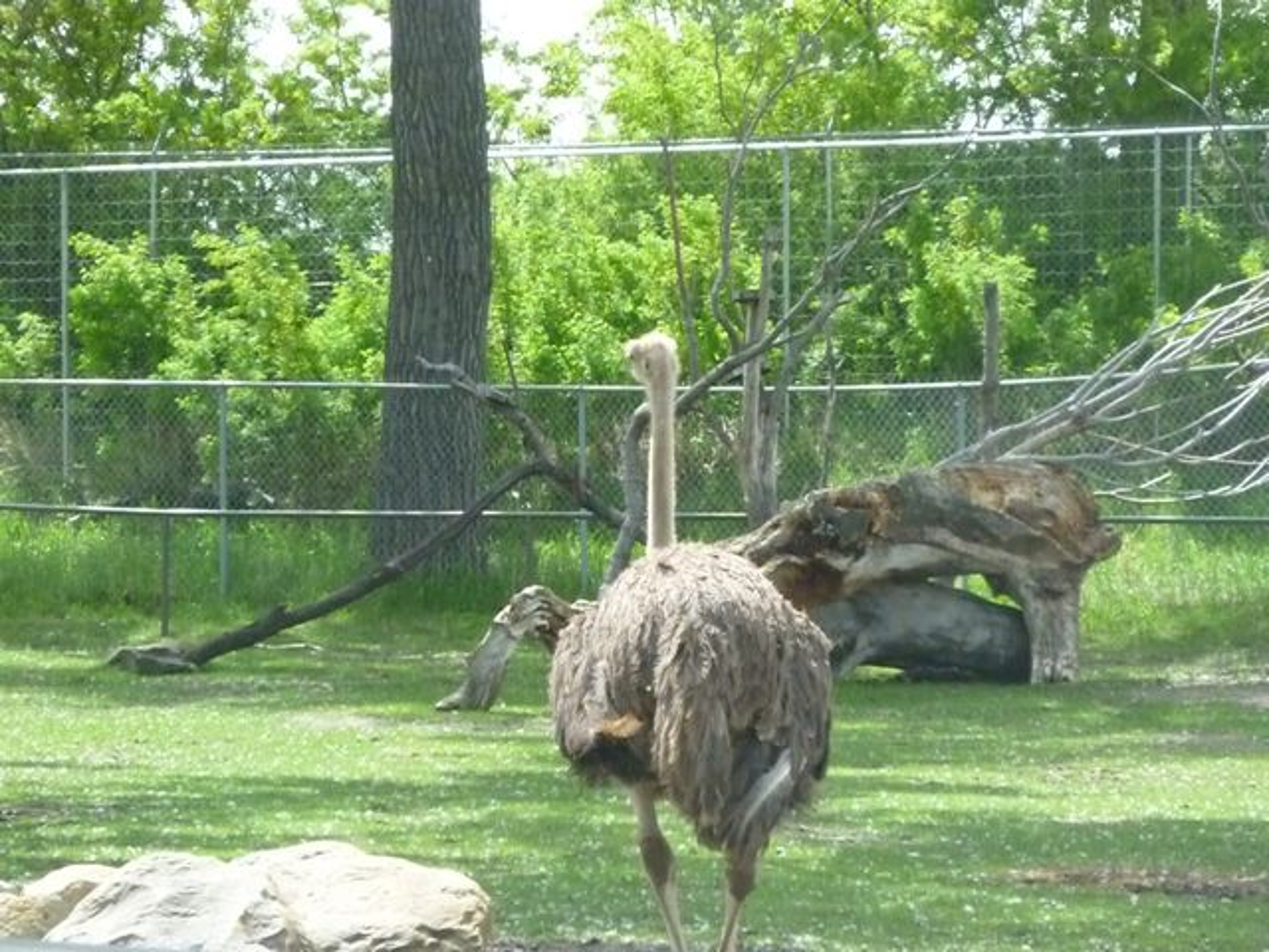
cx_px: 634
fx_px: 7332
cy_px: 476
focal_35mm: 200
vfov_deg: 7.4
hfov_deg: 9.9
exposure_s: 1/1000
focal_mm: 36
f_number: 5.9
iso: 1600
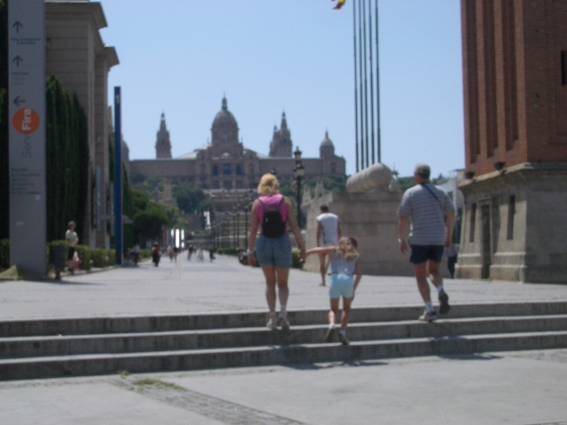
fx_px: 1016
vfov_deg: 23.7
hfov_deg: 31.2
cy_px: 212
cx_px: 284
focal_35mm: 62
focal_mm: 10.2
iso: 50
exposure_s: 1/500
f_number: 5.6
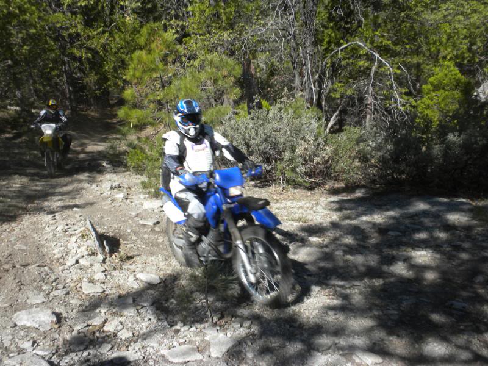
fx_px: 522
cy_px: 183
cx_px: 244
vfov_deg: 38.7
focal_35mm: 37
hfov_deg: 50.1
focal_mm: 6.6
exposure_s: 1/85
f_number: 10
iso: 64
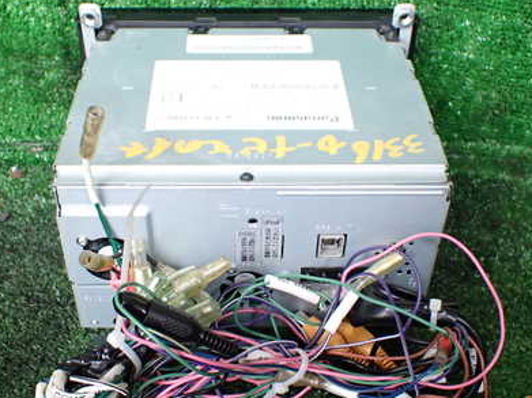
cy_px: 234
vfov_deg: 31.4
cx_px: 248
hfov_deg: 41.2
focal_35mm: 46
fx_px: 707
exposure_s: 1/125
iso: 320
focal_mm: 5.4
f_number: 2.3
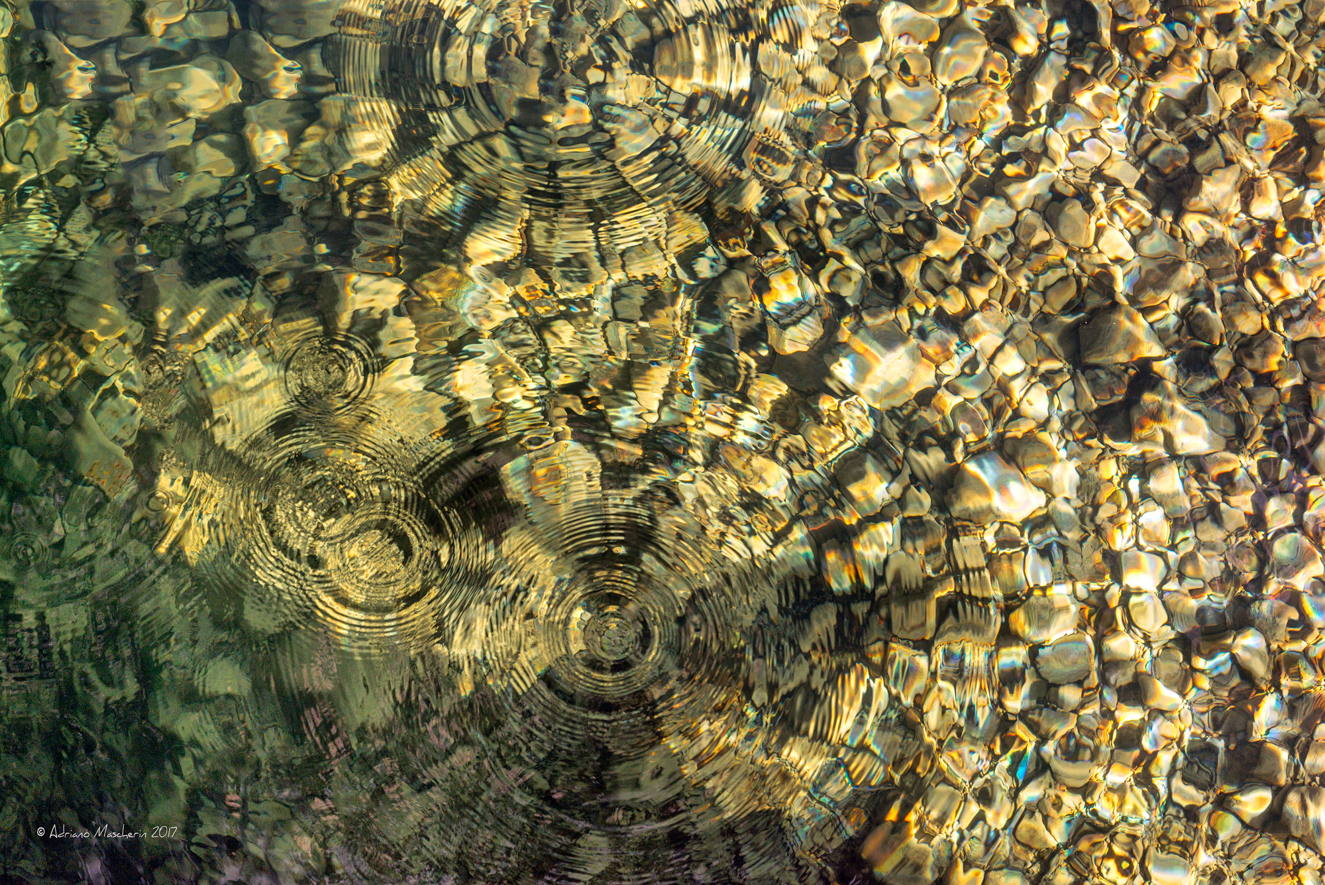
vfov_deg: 13.1
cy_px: 442
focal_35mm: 105
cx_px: 662
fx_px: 3866
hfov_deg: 19.4
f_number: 13
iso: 800
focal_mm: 105
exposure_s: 1/125
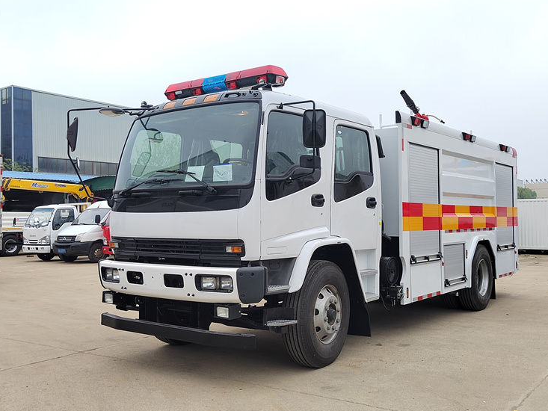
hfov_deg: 51.3
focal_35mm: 36
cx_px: 295
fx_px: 570
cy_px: 204
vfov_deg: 39.7
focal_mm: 5.52
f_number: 1.9
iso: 372
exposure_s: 1/1286
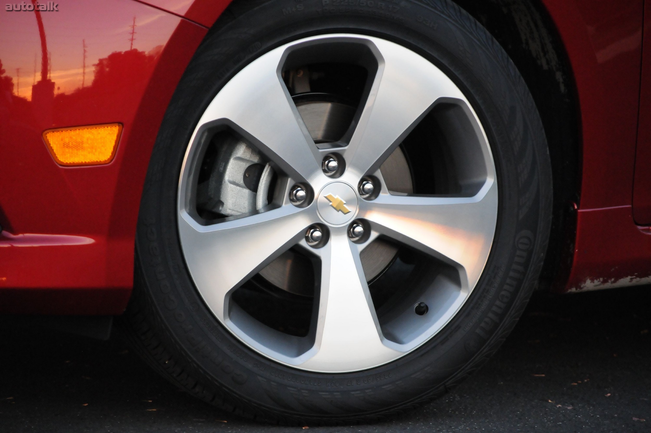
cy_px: 216
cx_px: 326
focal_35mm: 165
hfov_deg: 12.5
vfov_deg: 8.3
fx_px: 2980
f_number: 5
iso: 2000
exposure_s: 1/250
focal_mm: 110
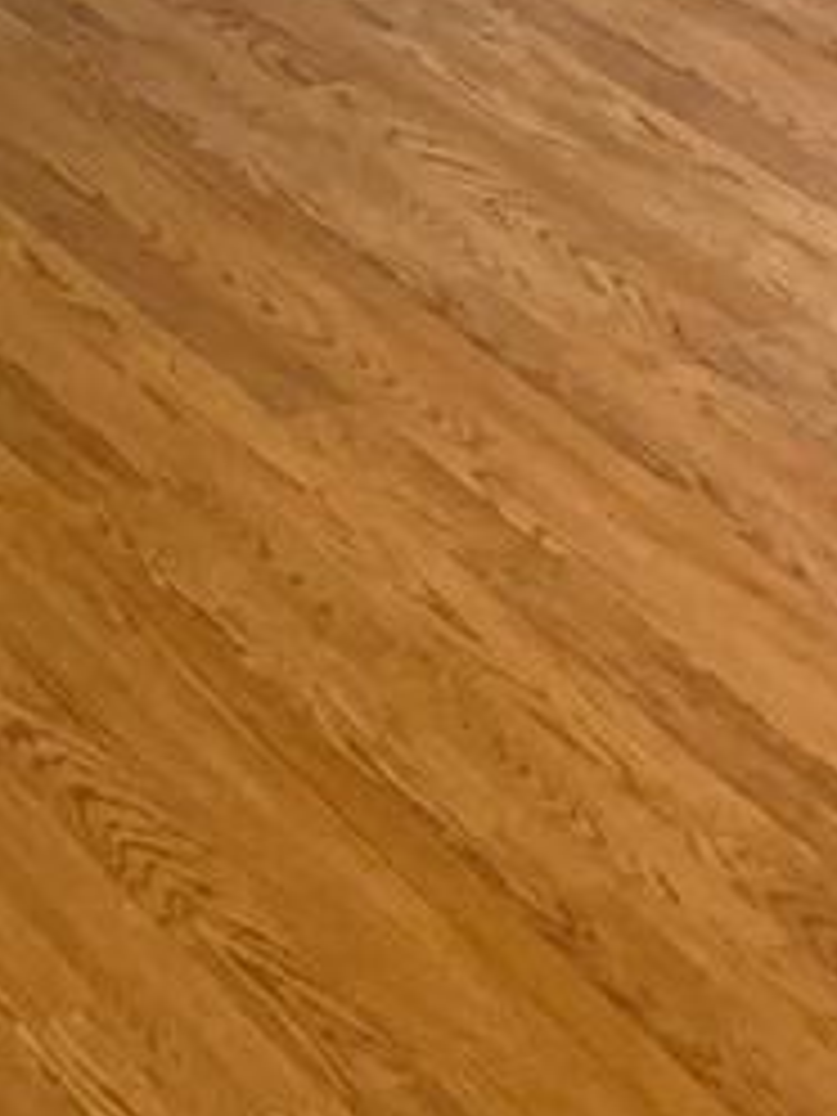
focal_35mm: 161
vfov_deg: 11.6
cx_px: -76
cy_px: -711
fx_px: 5191
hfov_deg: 9.1
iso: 320
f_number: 1.8
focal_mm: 4.25
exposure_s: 1/60
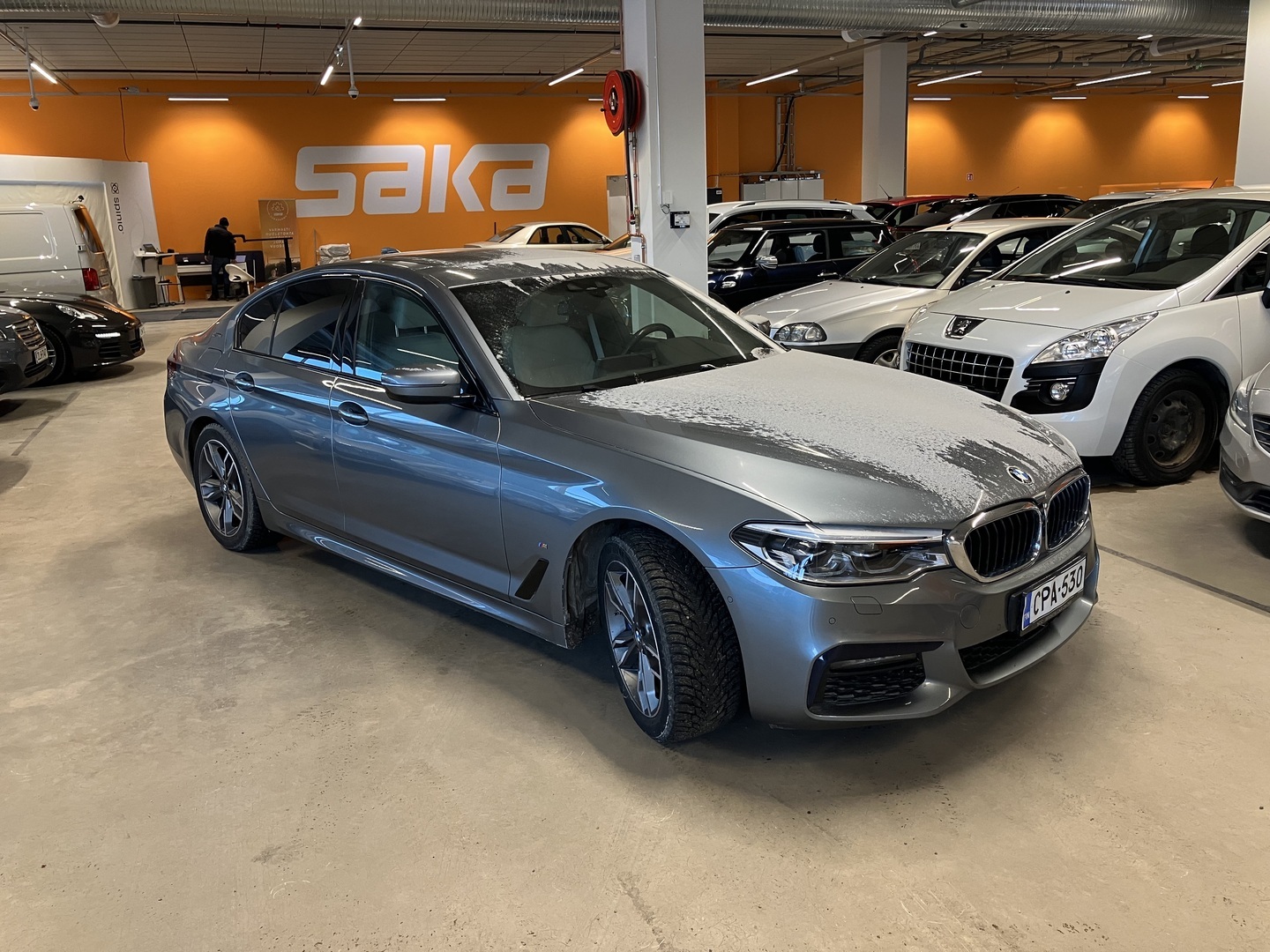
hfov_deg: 63.4
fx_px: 1027
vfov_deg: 49.7
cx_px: 635
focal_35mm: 28
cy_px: 476
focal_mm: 3.99
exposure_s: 1/67
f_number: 1.8
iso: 80
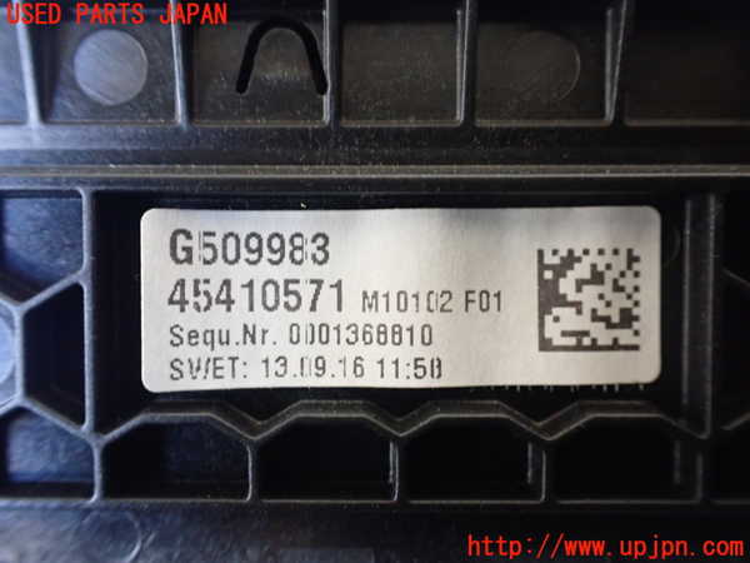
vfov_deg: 46.8
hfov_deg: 60.0
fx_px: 650
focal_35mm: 30
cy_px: 282
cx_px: 375
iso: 800
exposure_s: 1/60
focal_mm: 5.4
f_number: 2.3
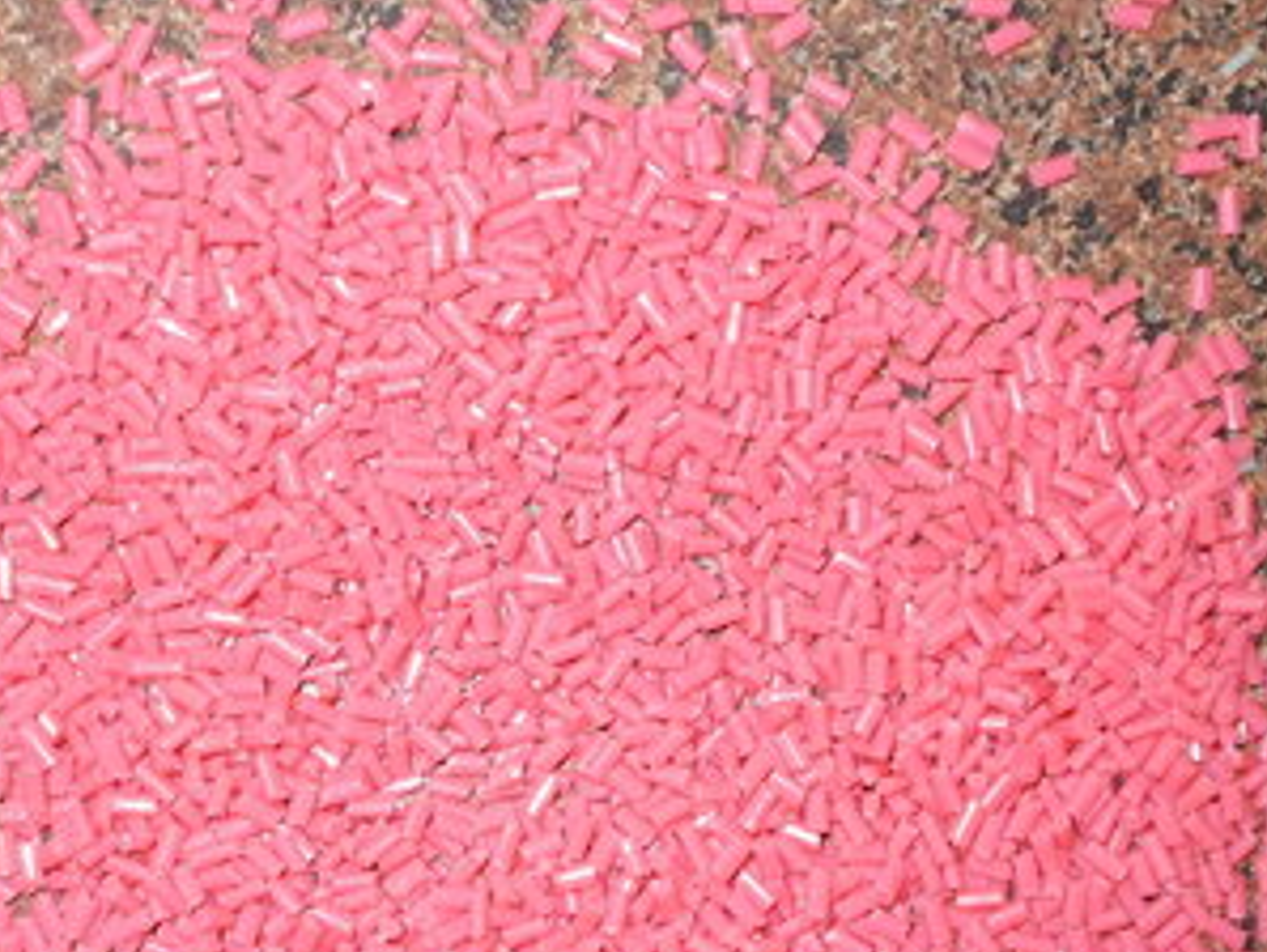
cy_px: 691
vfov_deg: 25.4
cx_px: 591
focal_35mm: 57
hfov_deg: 33.7
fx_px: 2088
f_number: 3.6
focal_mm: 6
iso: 200
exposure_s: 1/25
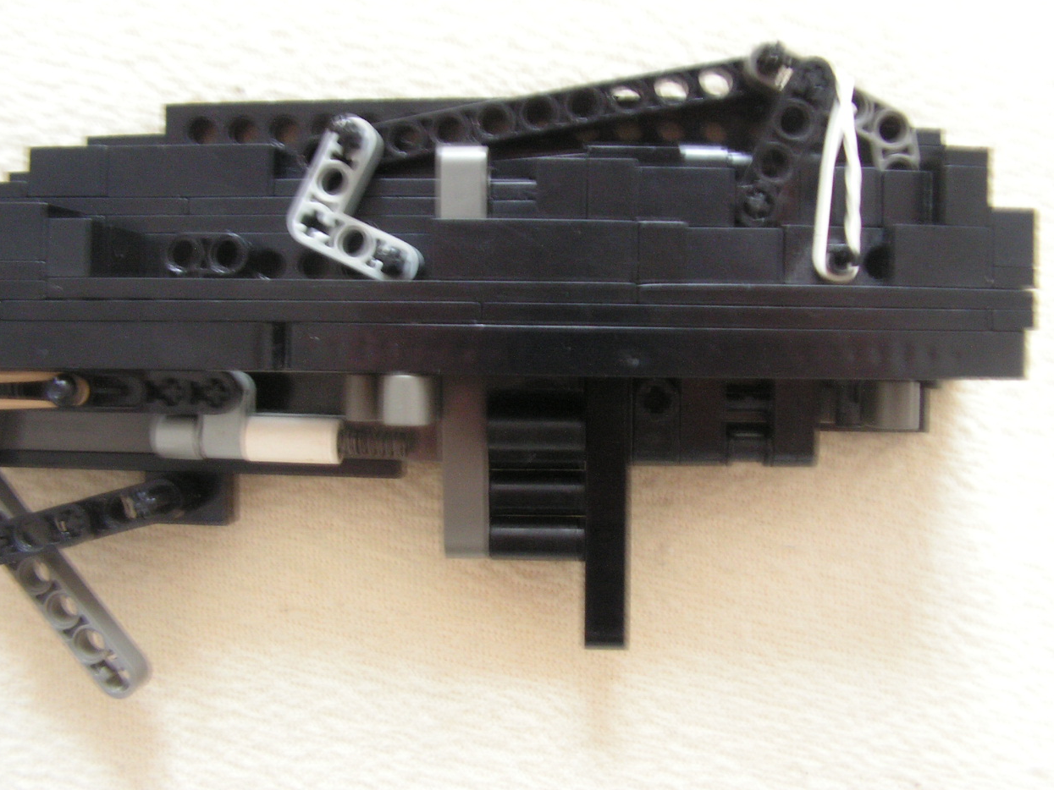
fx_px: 1127
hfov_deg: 50.1
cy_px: 391
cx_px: 533
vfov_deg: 38.7
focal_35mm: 37
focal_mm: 6
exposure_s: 1/2
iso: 200
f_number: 3.2
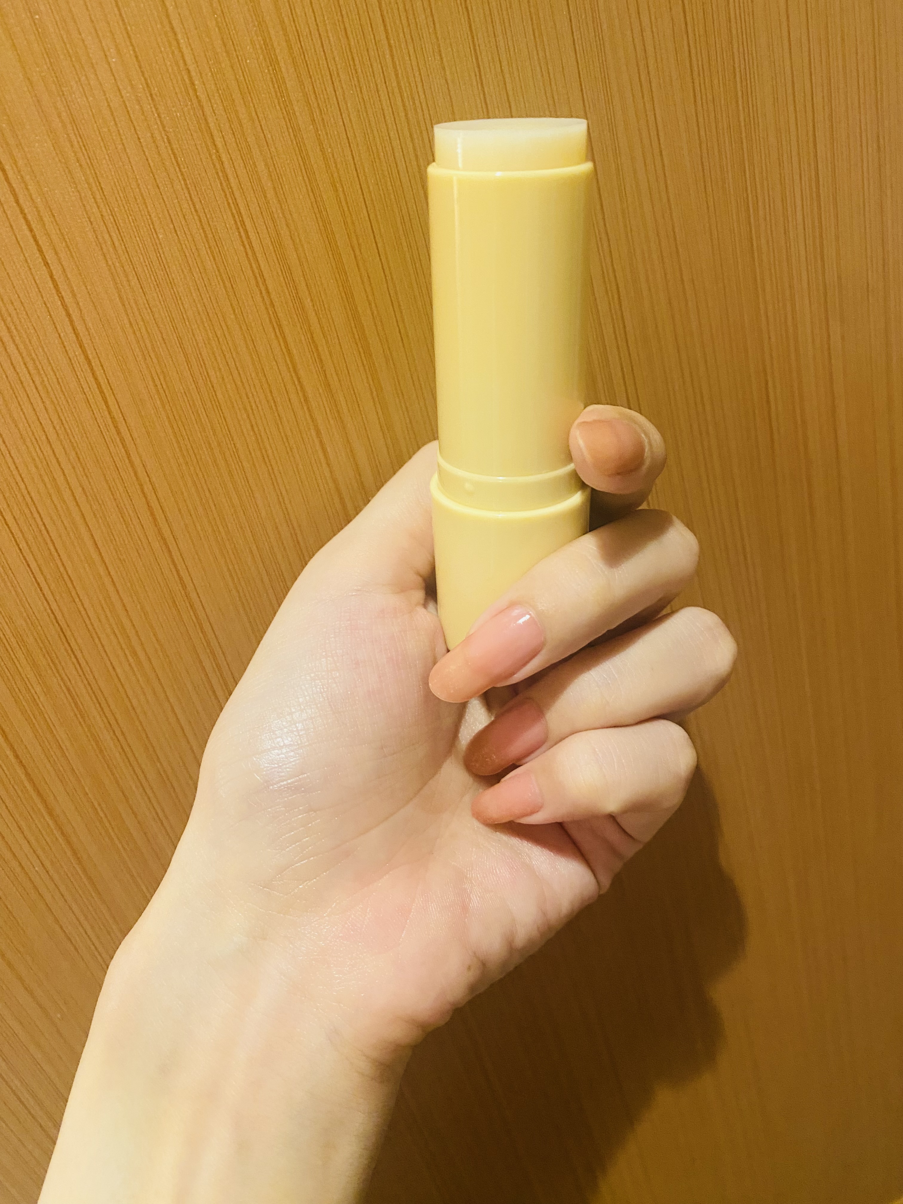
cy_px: 602
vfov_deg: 67.3
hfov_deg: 53.1
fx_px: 904
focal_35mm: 26
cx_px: 452
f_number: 1.8
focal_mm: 4.25
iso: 250
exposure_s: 1/50
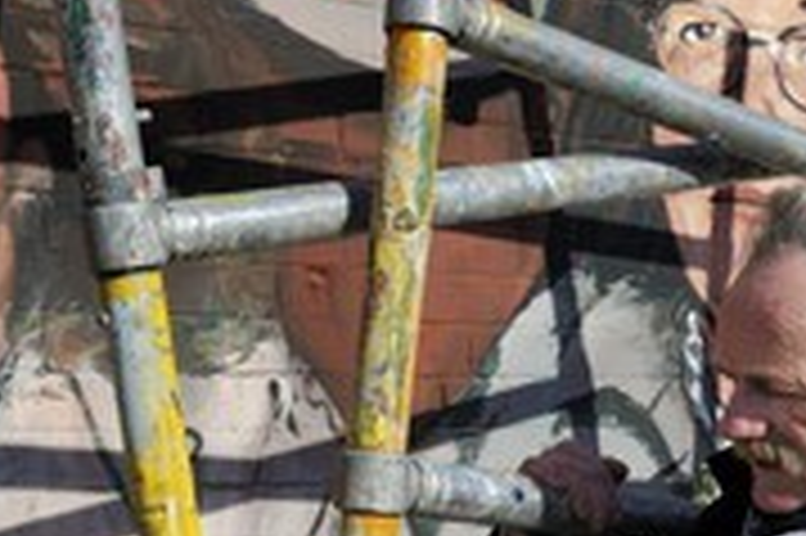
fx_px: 1678
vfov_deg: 18.0
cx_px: 464
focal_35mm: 75
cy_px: 428
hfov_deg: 27.0
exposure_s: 1/400
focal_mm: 32
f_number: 13
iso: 400
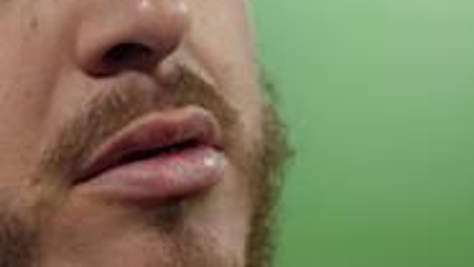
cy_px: 44
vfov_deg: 0.8
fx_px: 18366
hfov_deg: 1.5
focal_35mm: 1460
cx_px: -8
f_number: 2.8
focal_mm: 400
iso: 4000
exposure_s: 1/3200
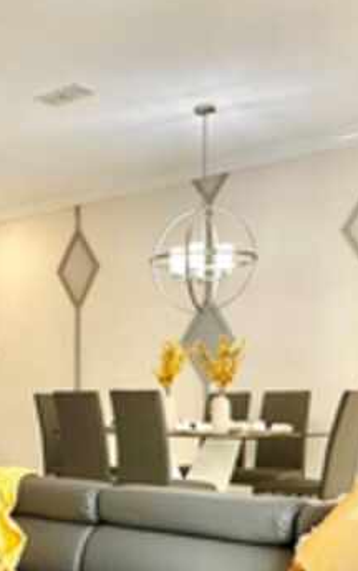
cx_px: 20
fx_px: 858
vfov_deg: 35.1
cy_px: 493
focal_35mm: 55
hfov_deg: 22.8
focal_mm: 2.22
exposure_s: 1/150
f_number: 2.2
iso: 40
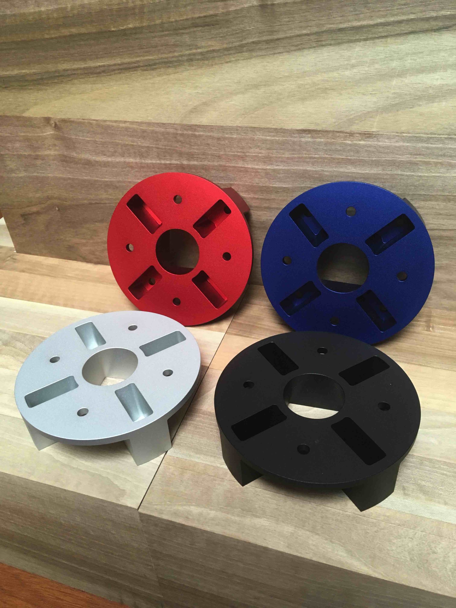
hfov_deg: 48.2
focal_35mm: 29
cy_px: 304
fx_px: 509
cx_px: 228
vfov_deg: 61.7
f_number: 2.2
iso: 160
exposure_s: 1/33
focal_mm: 4.15
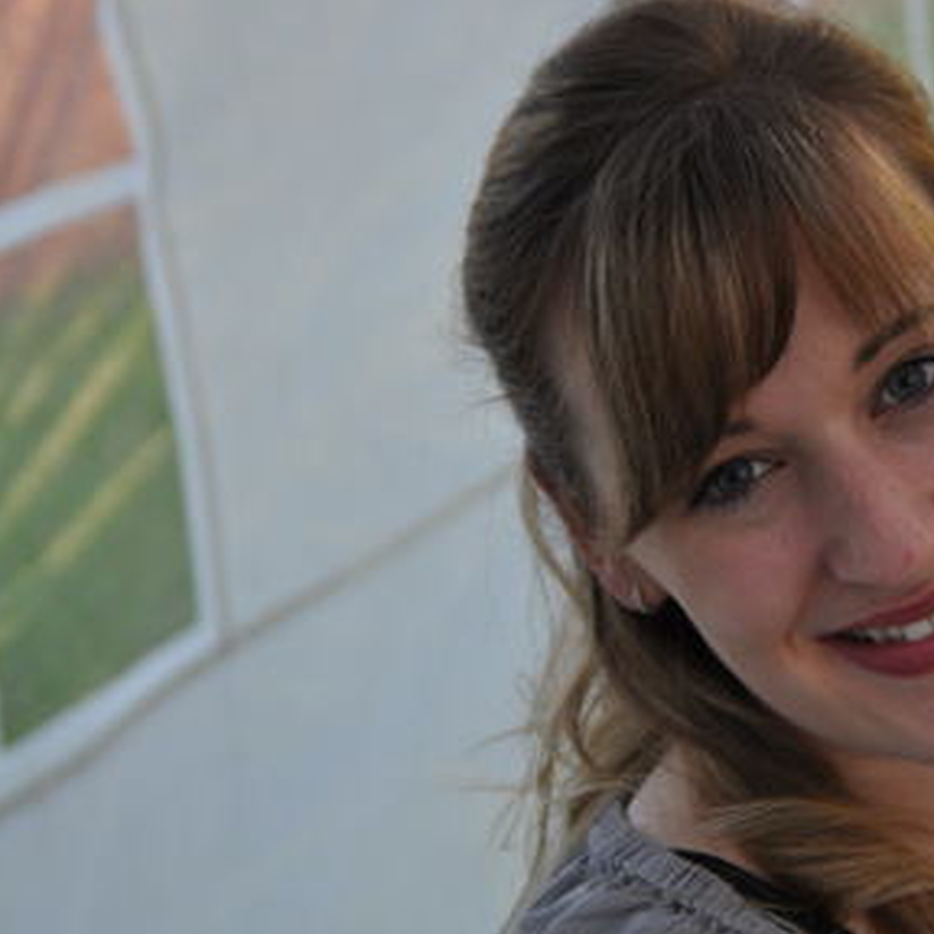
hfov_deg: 13.0
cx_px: 778
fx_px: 4060
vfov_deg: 13.1
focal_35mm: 133
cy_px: 459
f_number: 5
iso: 500
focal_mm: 60
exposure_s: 1/250
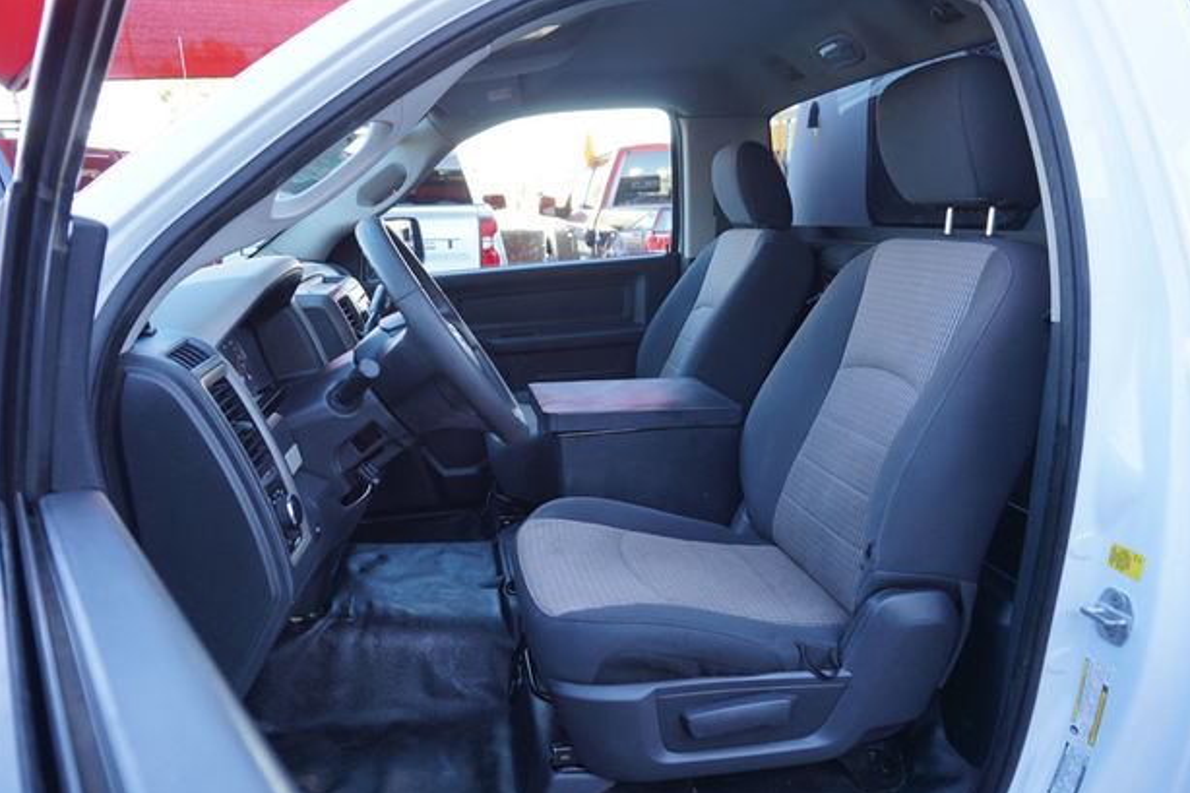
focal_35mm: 25
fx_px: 826
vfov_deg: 51.3
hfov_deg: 71.5
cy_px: 409
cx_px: 605
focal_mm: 16
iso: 160
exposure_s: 1/60
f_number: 4
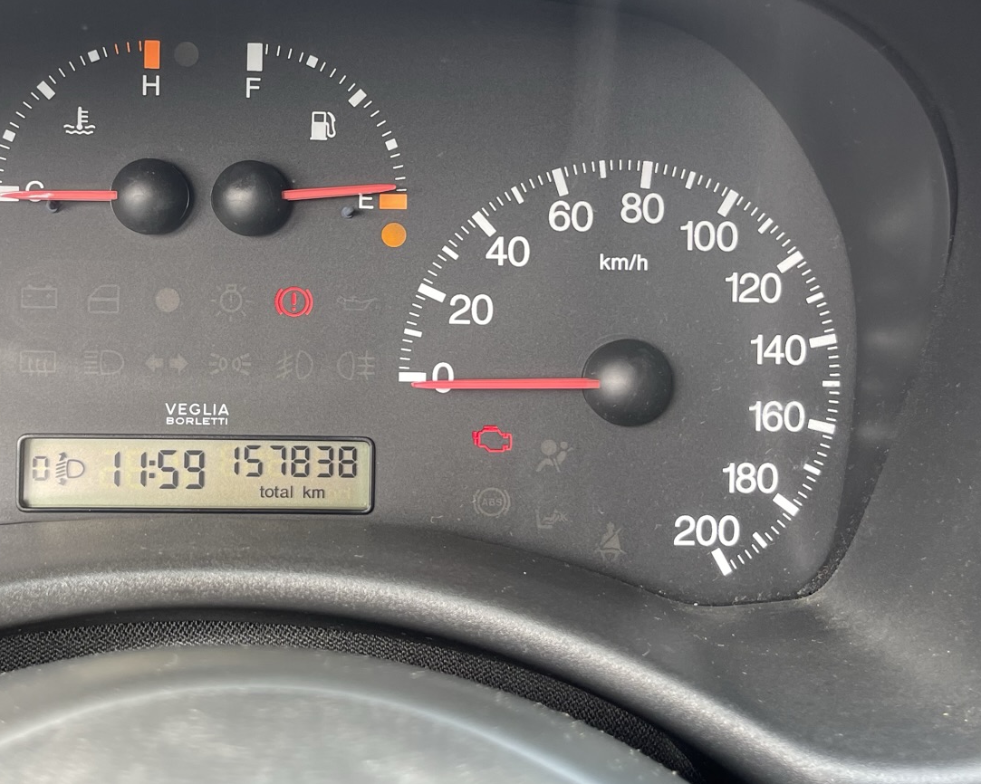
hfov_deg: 38.0
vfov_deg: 31.3
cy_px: 303
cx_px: 265
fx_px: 1393
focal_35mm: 48
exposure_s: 1/121
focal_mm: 5.1
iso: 64
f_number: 1.6
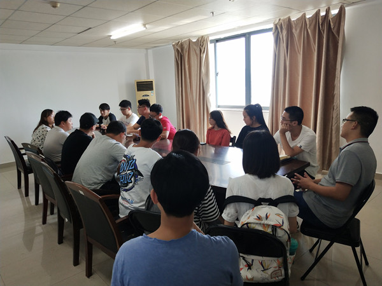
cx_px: 191
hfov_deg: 60.0
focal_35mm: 30
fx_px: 331
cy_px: 143
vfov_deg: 46.8
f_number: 1.8
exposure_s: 1/100
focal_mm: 3.95
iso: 131
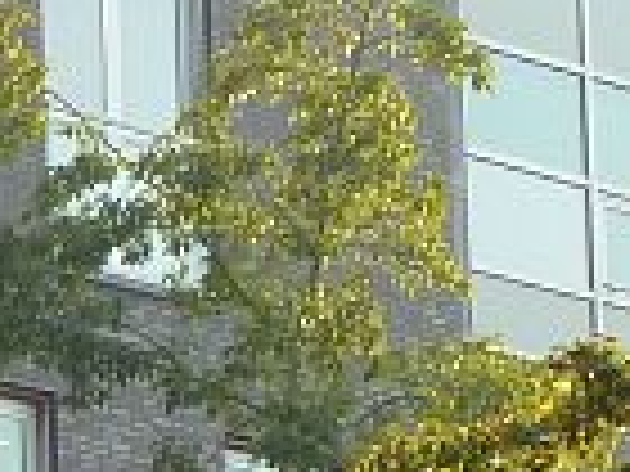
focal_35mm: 350
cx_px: -1107
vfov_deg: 4.1
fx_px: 6370
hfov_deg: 5.4
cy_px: 1250
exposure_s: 1/100
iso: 80
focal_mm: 7.9
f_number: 4
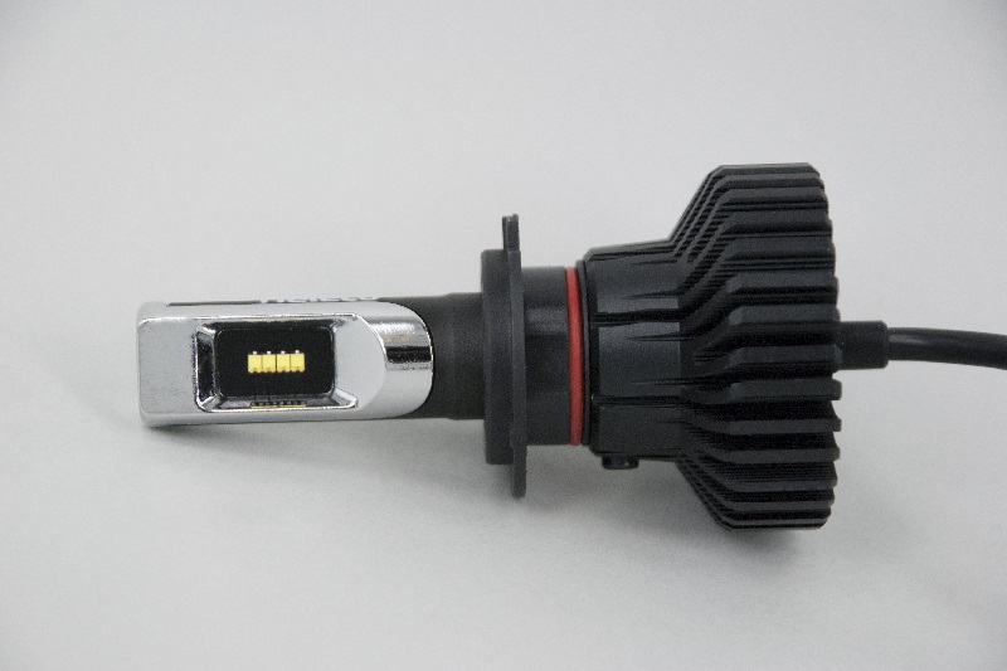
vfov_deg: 9.1
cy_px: 336
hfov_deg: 13.7
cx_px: 504
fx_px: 4195
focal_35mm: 150
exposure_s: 1/160
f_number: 5.6
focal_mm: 100
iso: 320
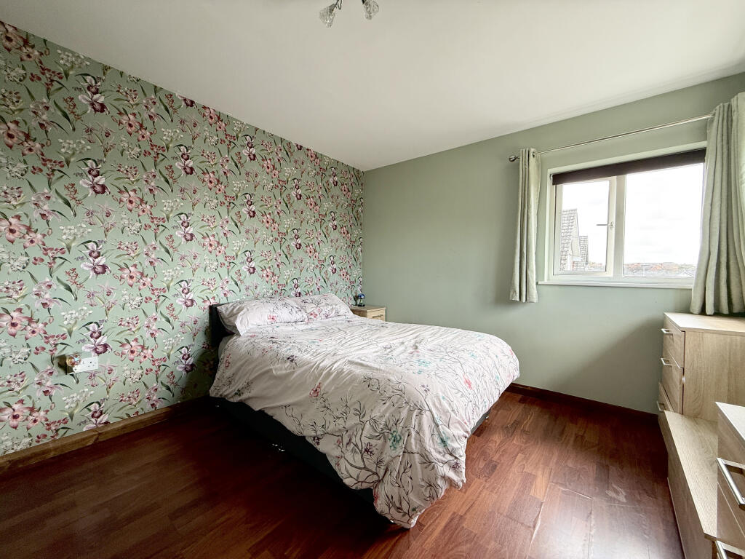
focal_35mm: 14
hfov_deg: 102.1
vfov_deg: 85.7
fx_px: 301
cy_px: 280
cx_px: 372
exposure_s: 1/99
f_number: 2.2
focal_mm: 2.22
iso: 100
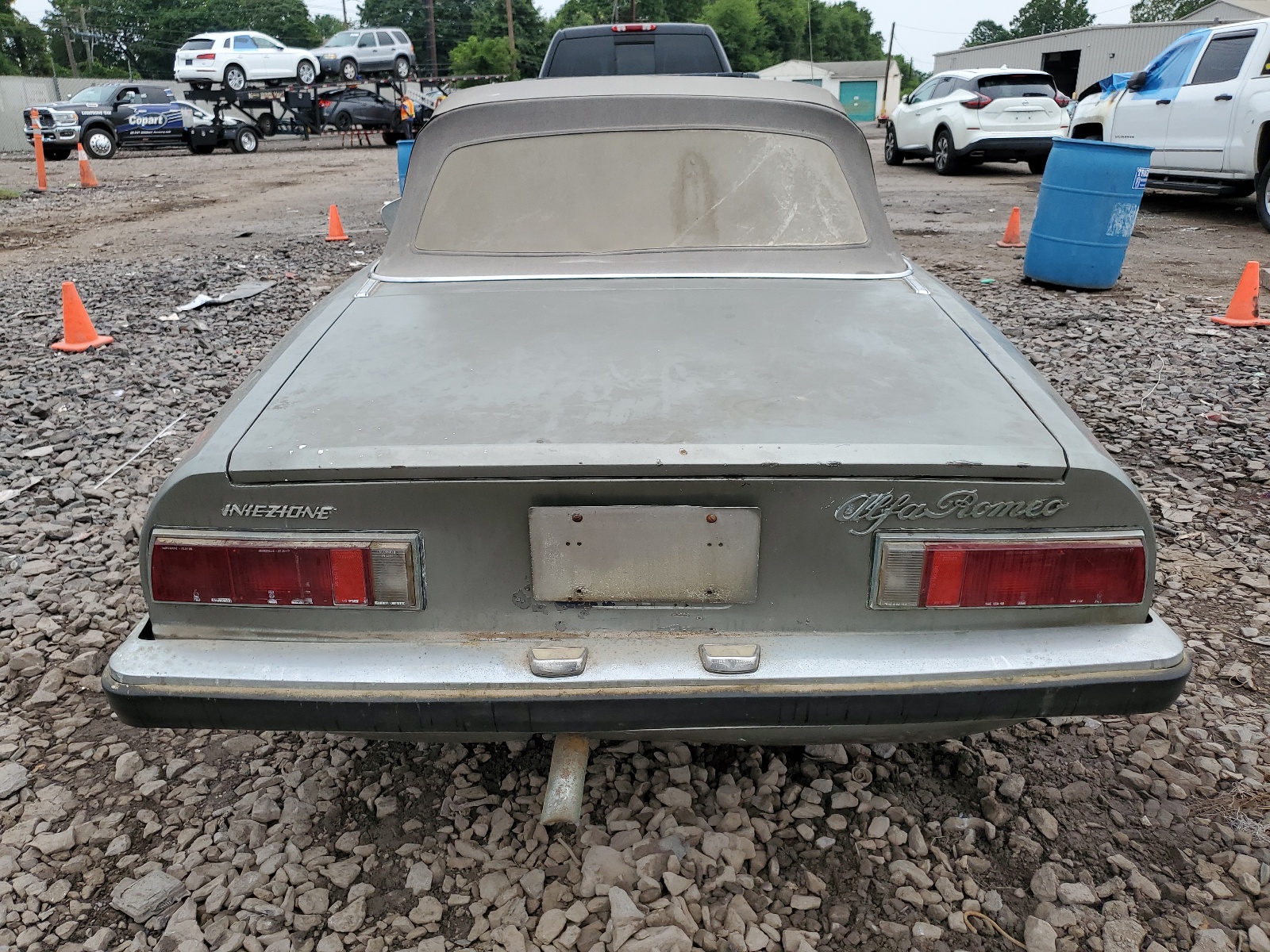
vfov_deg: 53.1
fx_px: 954
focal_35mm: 26
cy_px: 476
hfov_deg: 67.3
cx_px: 635
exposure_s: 1/833
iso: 50
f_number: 1.5
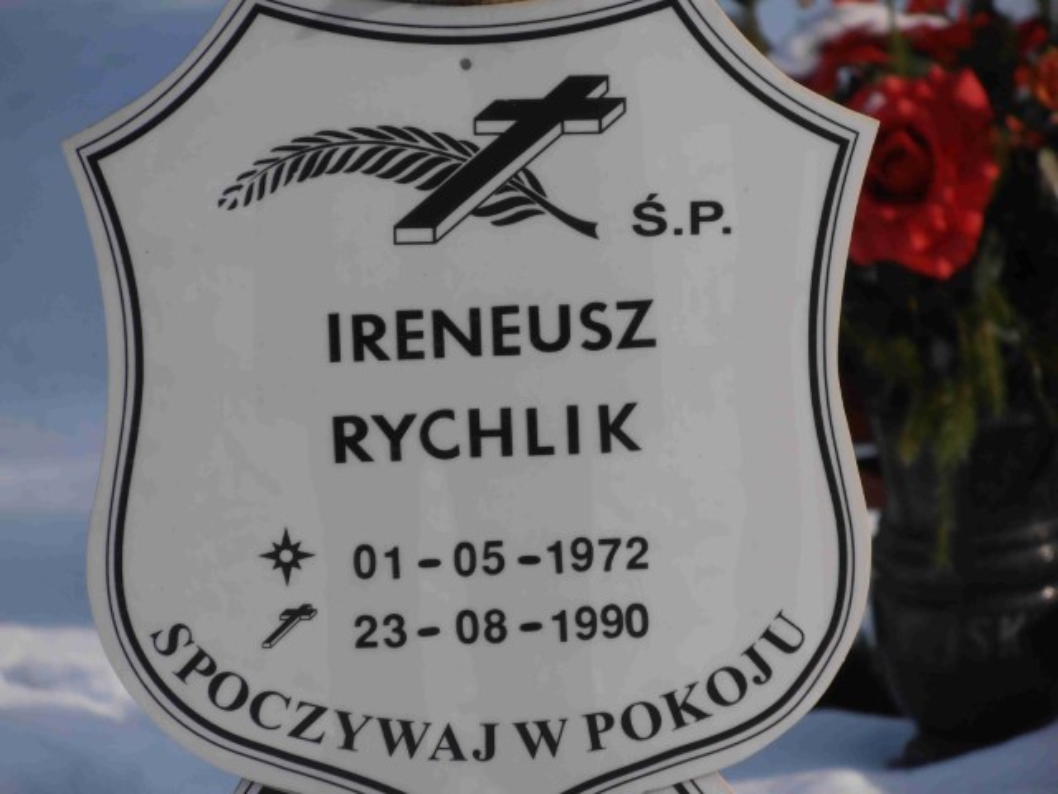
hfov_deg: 8.2
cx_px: 529
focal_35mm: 240
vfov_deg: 6.2
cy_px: 397
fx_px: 7335
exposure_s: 1/800
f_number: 5.7
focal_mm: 42.54
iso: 80
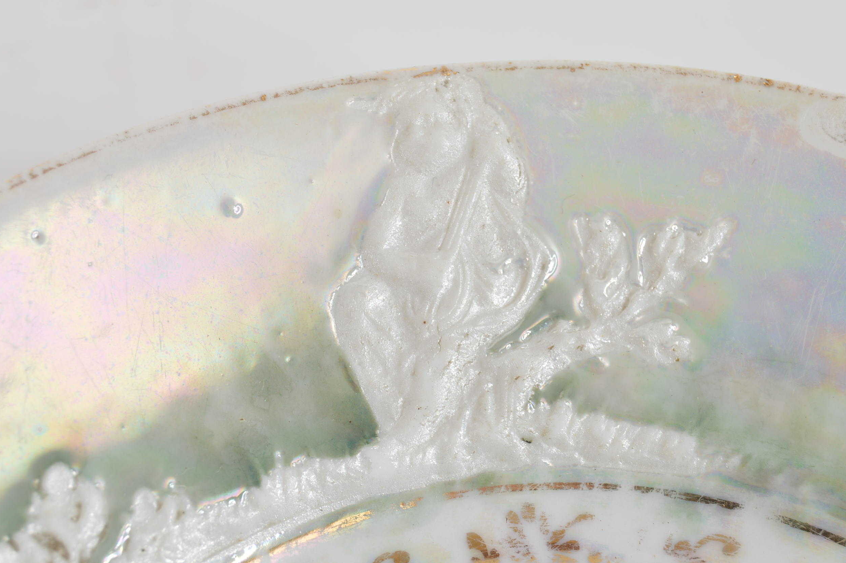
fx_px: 2339
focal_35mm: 100
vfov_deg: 13.7
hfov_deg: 20.5
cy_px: 271
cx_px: 475
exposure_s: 1/80
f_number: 8
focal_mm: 55
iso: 100
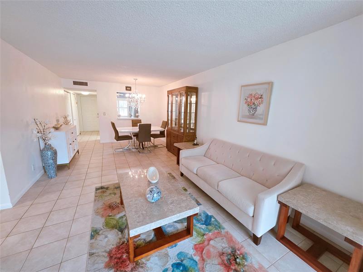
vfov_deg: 89.9
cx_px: 182
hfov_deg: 106.2
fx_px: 136
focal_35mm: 13
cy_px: 136
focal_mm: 2.2
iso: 250
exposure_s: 1/120
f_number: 1.9
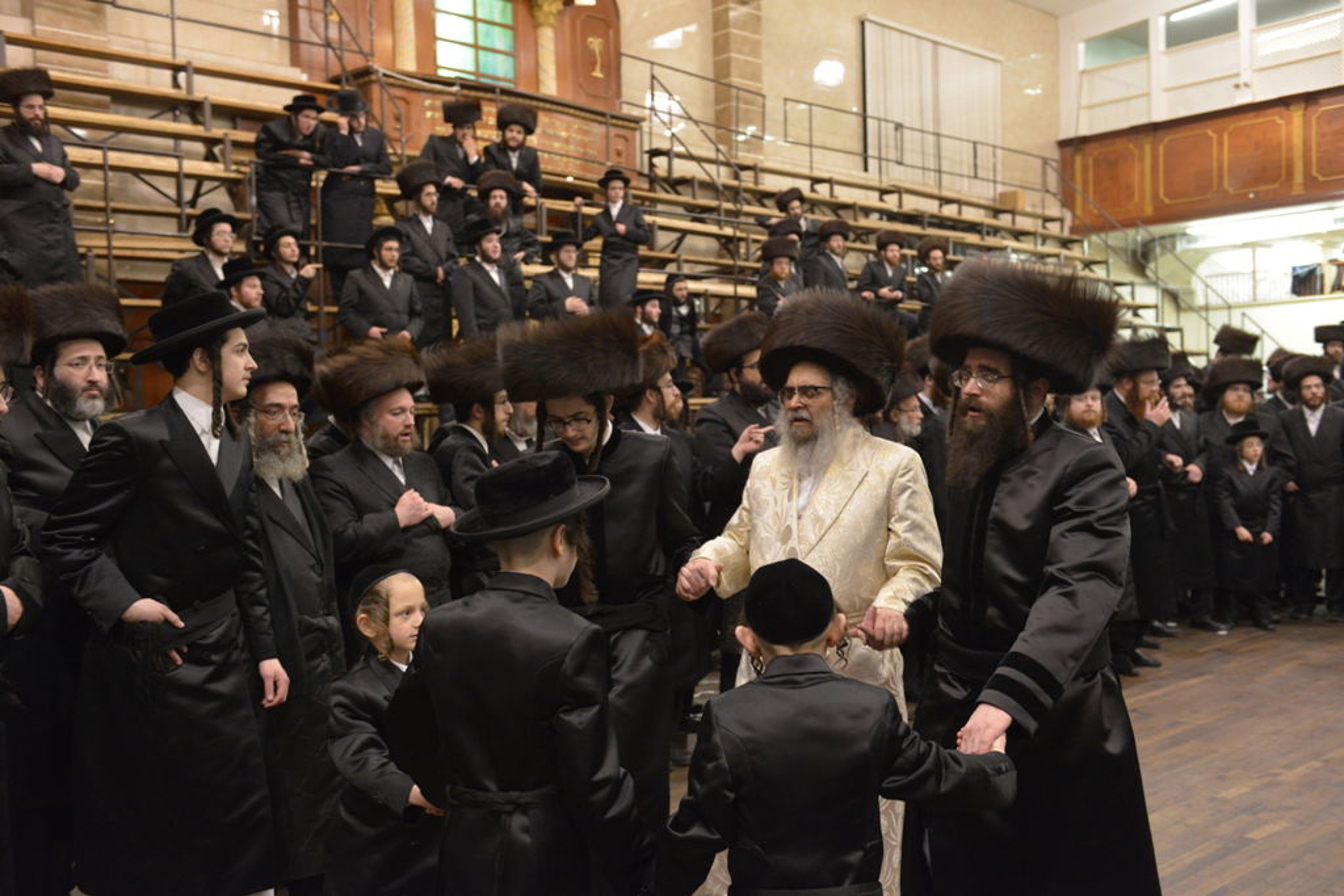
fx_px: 1307
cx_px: 672
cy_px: 448
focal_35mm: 35
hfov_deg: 54.4
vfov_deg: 37.9
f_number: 3.5
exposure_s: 1/160
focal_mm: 35
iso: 2200
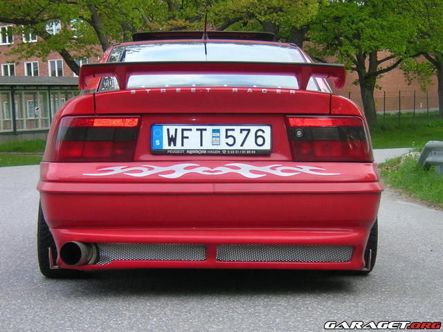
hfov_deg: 24.1
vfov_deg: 18.2
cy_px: 166
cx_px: 222
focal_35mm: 81
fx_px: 1037
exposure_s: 1/30
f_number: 4
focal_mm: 10.6
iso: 100
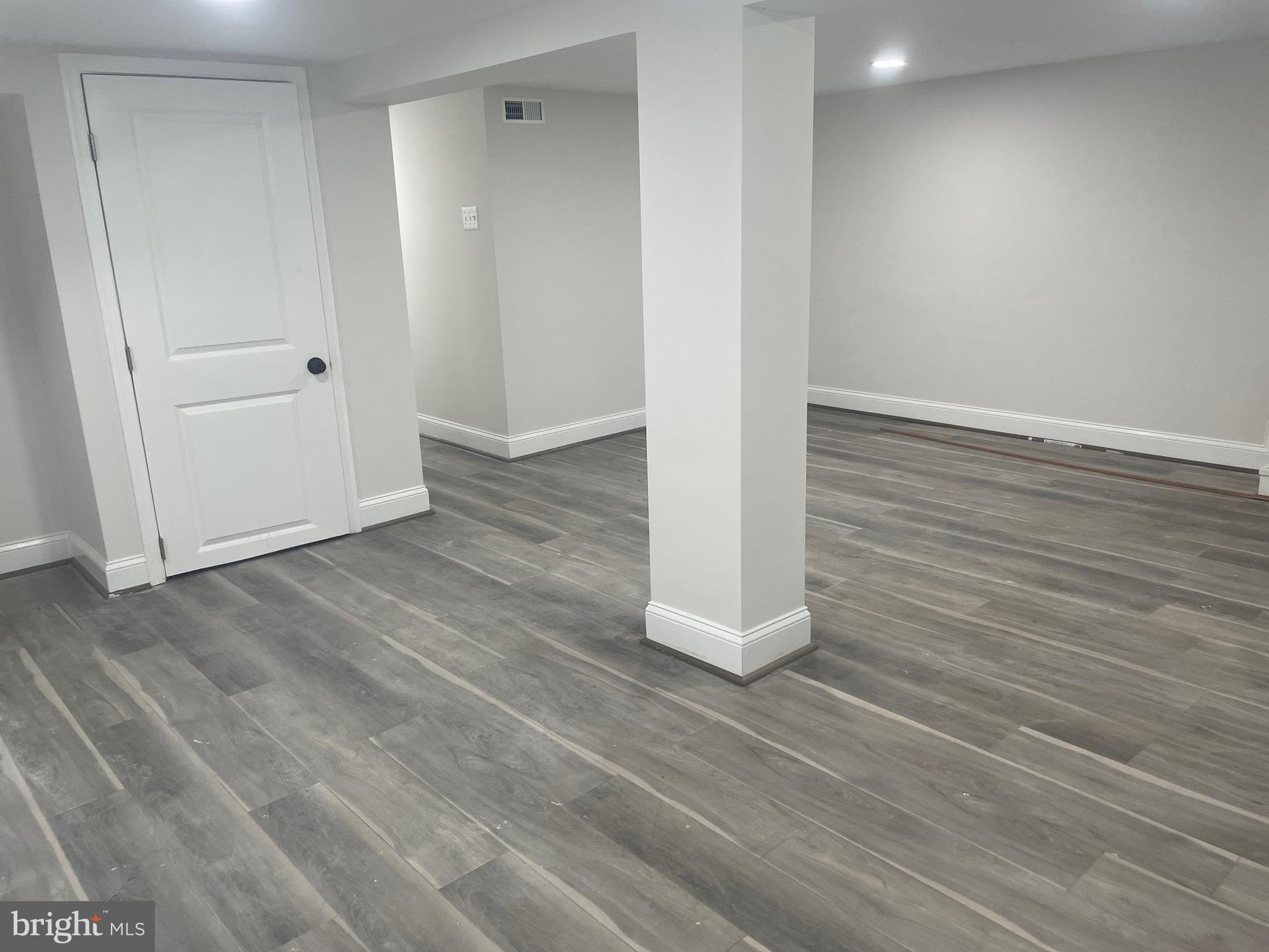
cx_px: 634
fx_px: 953
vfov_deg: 53.1
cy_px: 476
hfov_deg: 67.3
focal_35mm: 26
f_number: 1.6
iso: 125
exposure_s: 1/120
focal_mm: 4.2
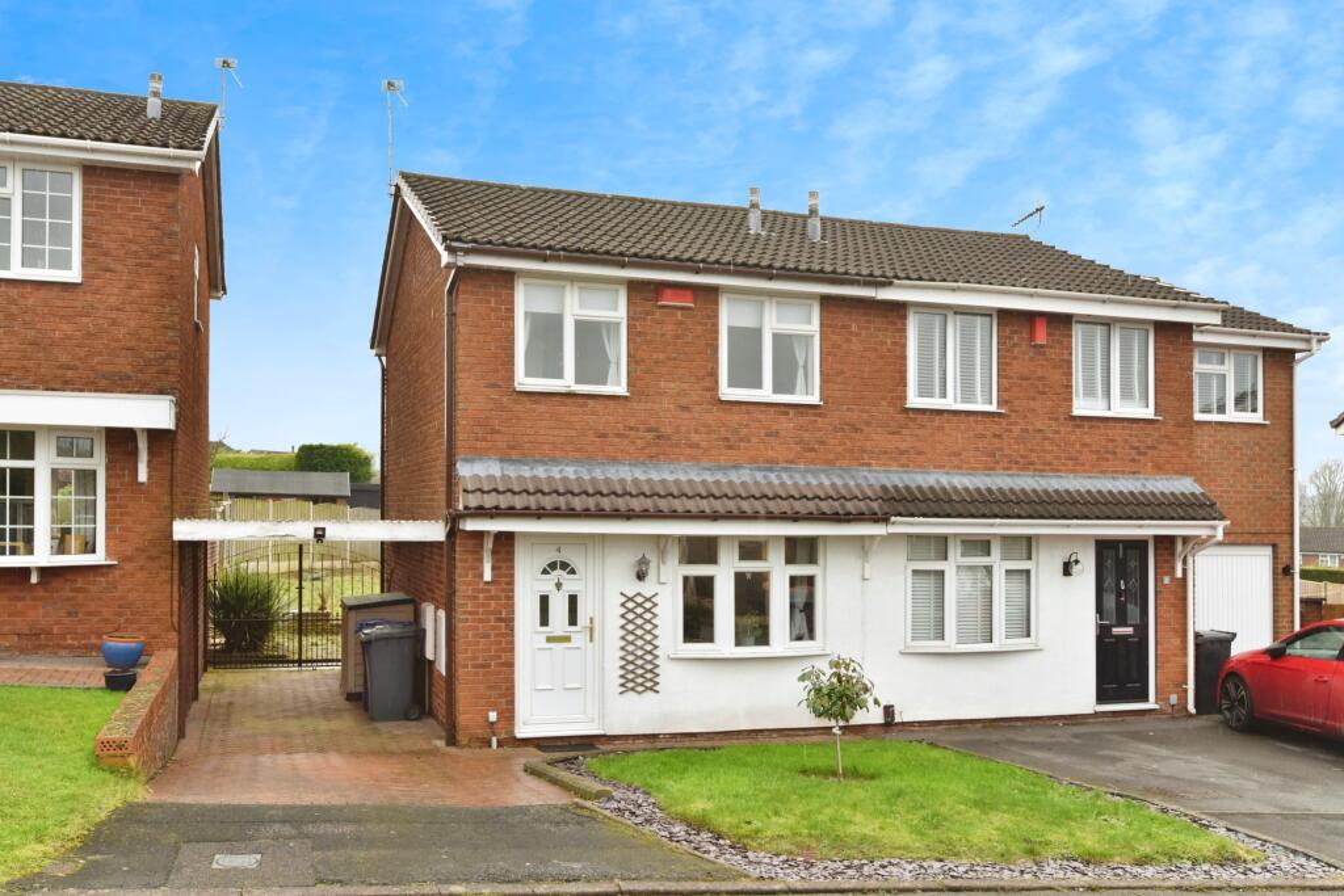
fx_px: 1083
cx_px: 672
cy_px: 448
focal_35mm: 29
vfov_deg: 45.0
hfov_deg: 63.7
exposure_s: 1/250
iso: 500
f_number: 7.1
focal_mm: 29
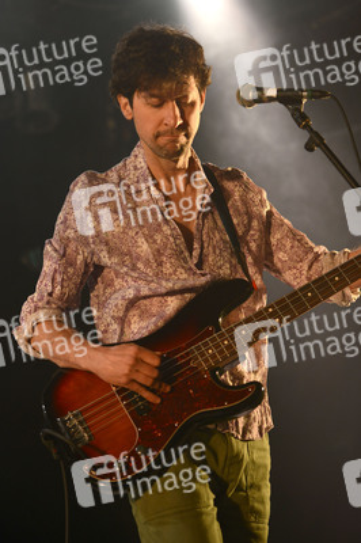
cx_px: 180
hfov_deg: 19.4
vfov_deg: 28.9
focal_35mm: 70
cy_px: 272
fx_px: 1055
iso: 1000
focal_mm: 70
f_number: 2.8
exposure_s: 1/200
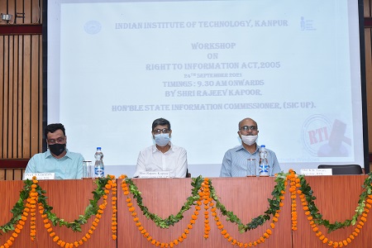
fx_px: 568
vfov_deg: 24.6
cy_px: 124
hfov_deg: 36.2
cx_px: 186
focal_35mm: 55
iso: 2000
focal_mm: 55
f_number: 7.1
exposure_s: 1/200
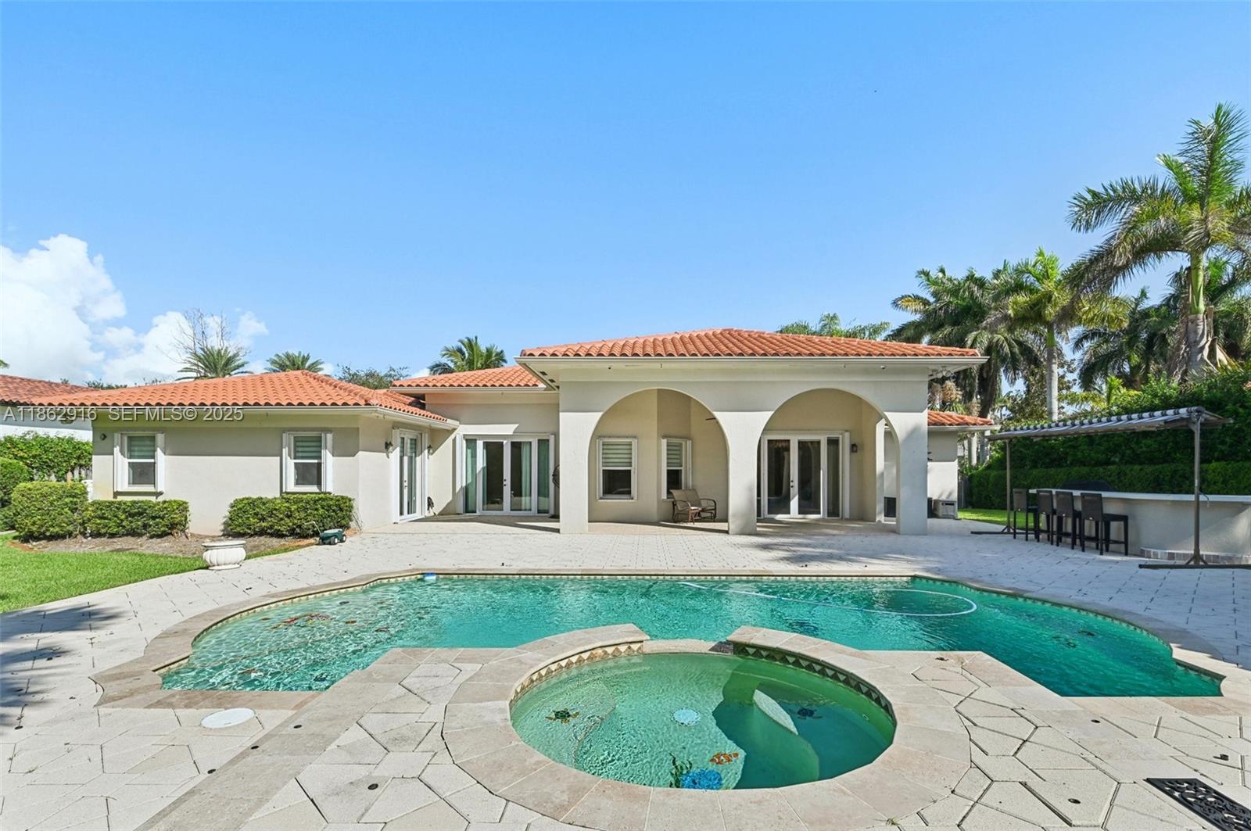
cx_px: 626
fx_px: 555
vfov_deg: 73.6
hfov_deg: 96.8
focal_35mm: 16
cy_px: 416
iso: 100
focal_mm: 16
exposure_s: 1/400
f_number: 8
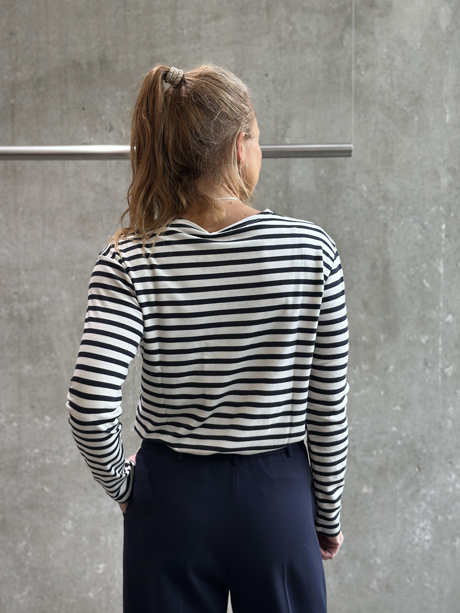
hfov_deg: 27.5
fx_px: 939
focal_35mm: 53
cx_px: 211
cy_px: 310
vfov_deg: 36.2
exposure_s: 1/124
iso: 125
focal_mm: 6.86
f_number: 1.78
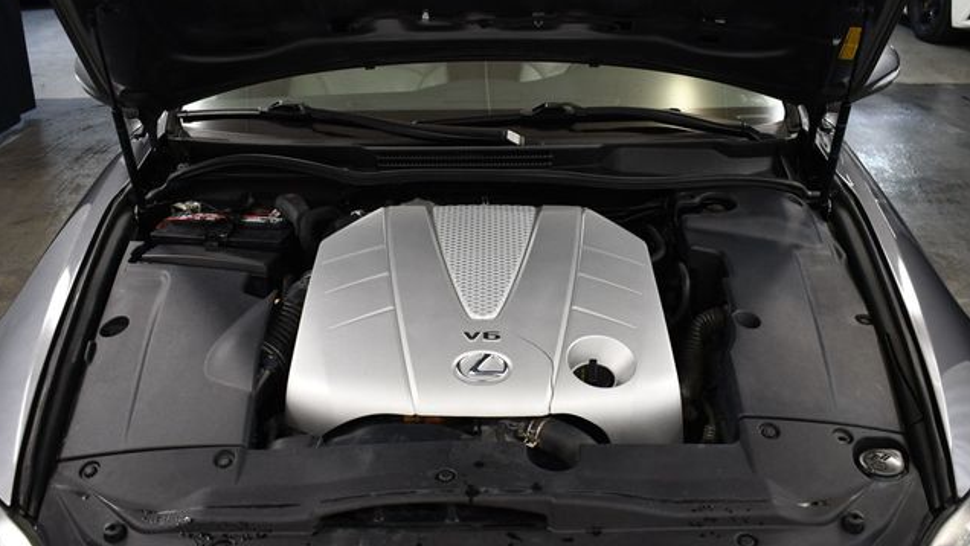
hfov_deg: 52.8
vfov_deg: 31.2
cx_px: 483
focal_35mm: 38
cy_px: 287
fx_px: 978
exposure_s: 1/125
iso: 1100
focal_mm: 18
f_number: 3.5
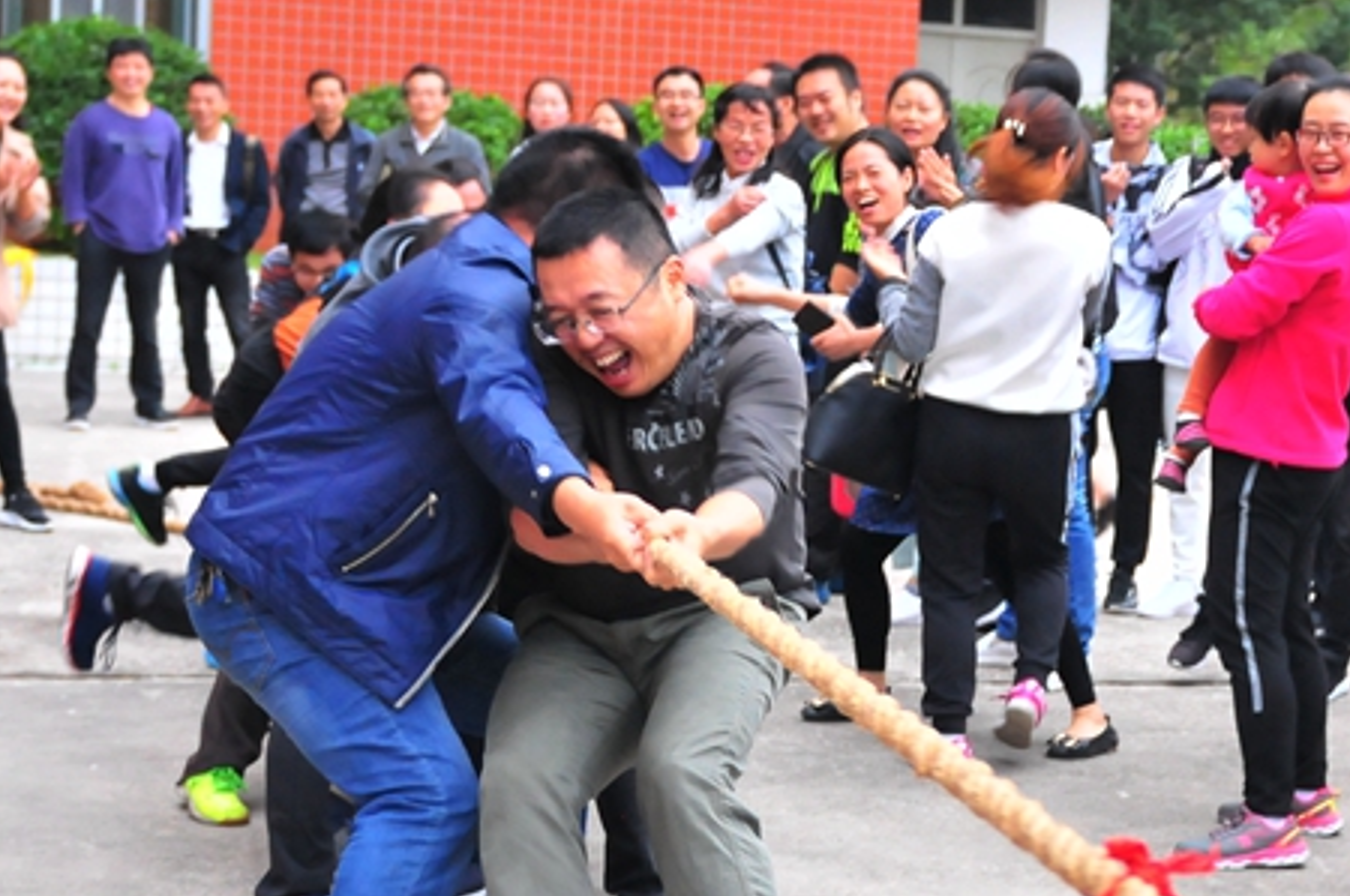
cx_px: 1233
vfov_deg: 16.6
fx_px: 3072
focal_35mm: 82
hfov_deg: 24.1
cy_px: 530
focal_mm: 24
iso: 1250
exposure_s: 1/40
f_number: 2.8
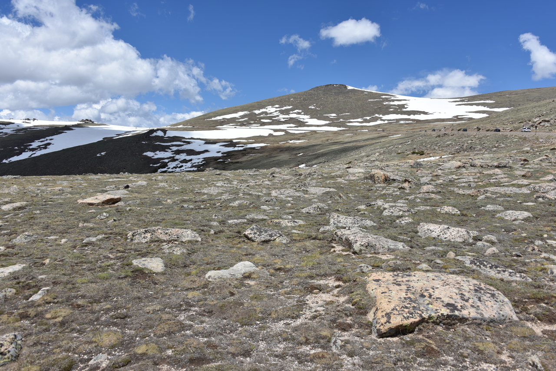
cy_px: 186
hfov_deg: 65.5
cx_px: 278
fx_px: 433
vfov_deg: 46.4
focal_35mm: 28
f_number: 9
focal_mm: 28
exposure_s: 1/320
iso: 100
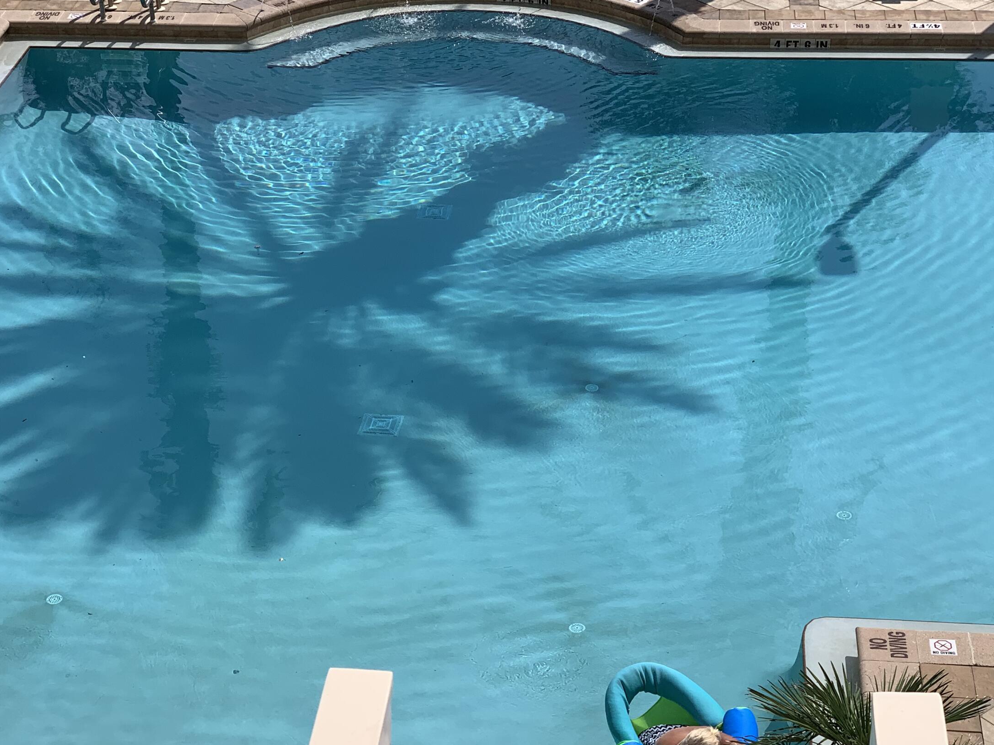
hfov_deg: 27.0
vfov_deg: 20.4
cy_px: 457
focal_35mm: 72
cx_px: 467
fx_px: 2067
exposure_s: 1/2179
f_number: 2.4
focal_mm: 6
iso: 16
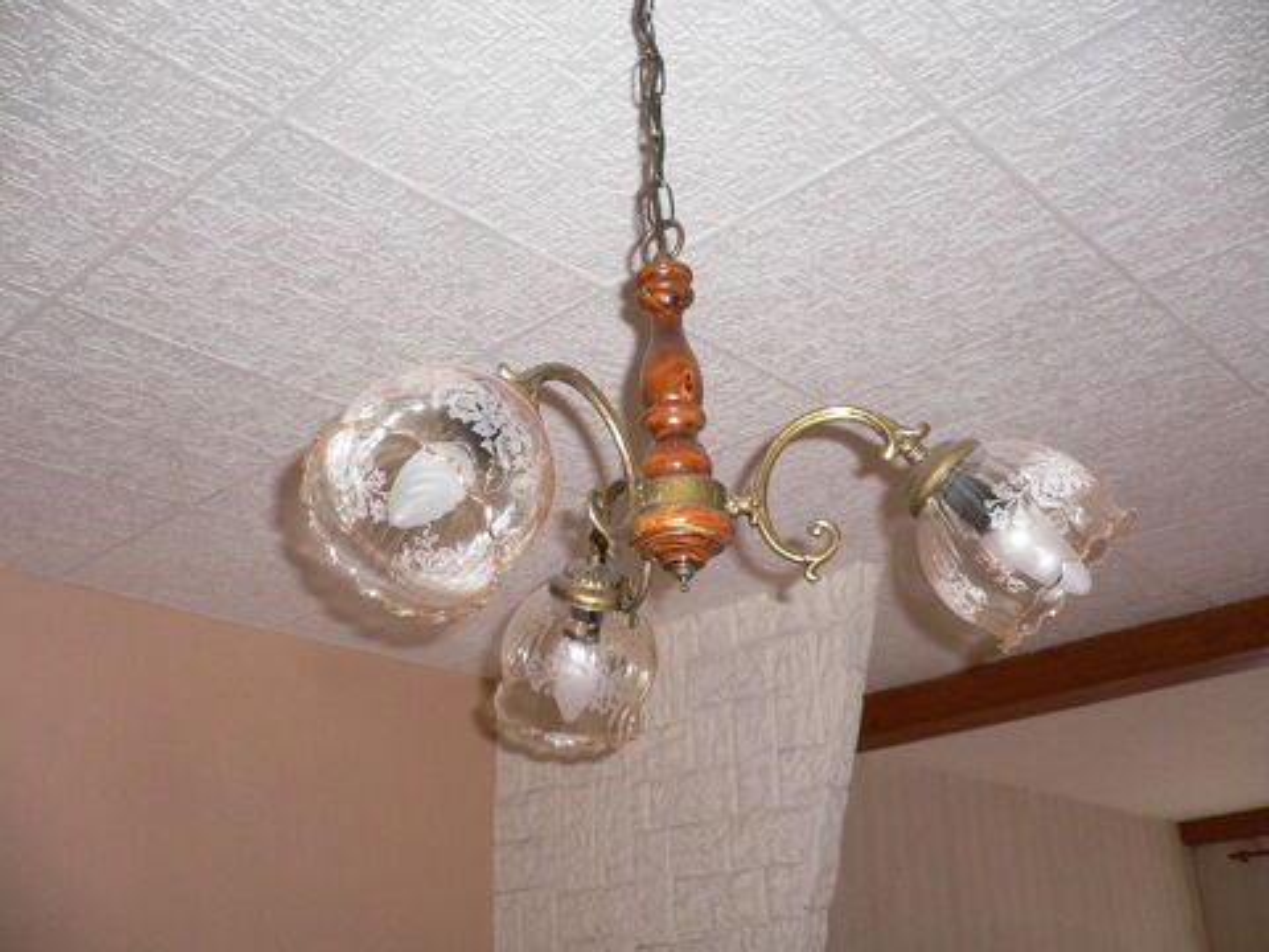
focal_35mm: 35
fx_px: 1283
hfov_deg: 52.6
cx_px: 634
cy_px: 476
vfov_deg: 40.7
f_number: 2.8
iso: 150
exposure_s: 1/60
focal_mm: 5.8
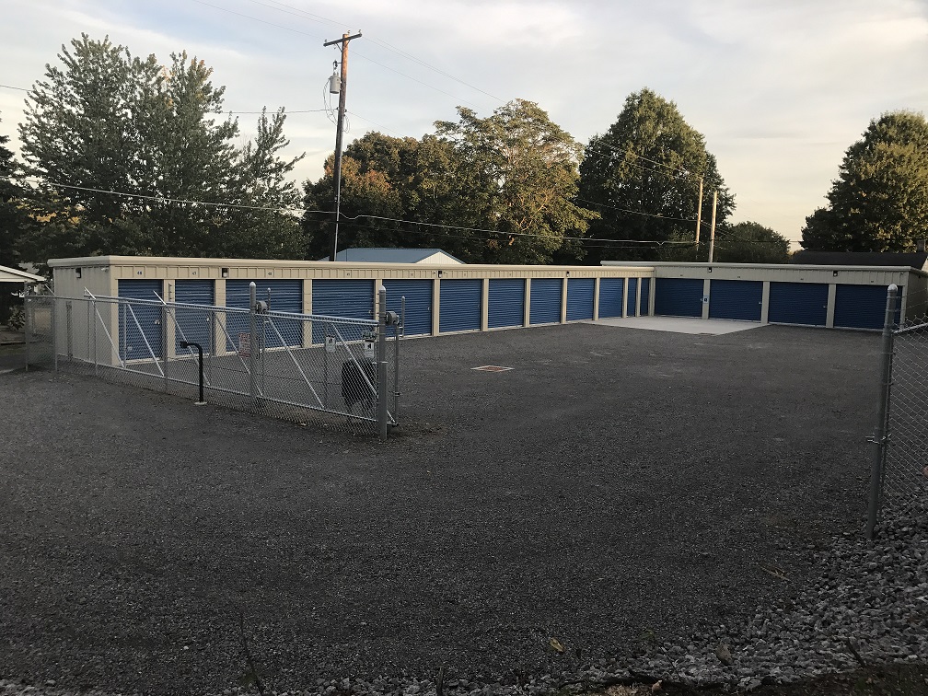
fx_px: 751
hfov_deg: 63.4
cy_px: 348
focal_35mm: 28
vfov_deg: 49.7
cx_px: 464
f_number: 1.8
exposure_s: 1/264
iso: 20
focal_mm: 3.99
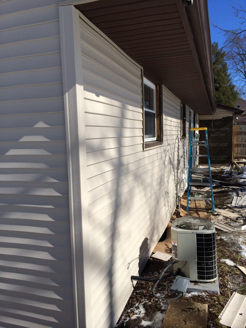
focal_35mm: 30
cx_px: 123
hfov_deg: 46.8
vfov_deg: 60.0
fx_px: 284
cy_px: 164
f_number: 2.2
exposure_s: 1/3731
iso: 40
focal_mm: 4.12
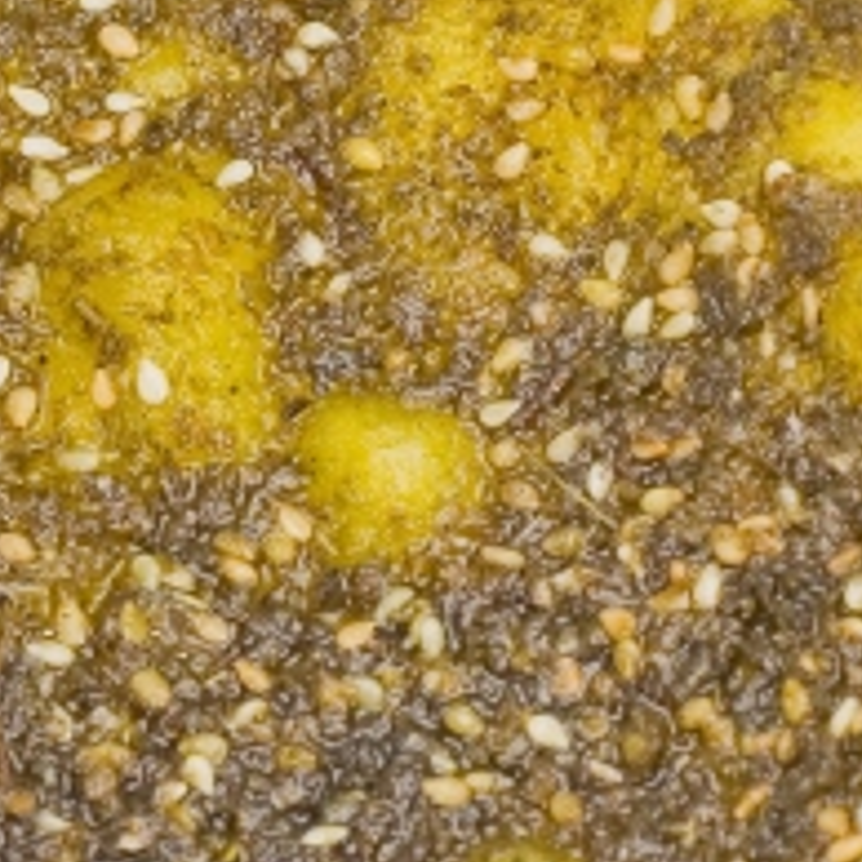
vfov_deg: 4.3
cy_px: -182
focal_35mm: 404
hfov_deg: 4.3
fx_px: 11382
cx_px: -56
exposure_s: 1/250
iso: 100
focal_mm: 60
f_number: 8
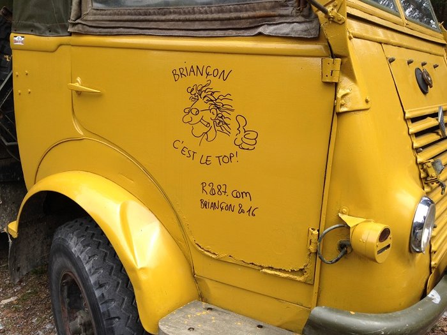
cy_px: 168
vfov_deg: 42.9
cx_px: 224
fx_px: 426
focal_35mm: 33
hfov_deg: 55.4
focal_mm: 4.12
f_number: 2.4
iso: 50
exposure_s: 1/609
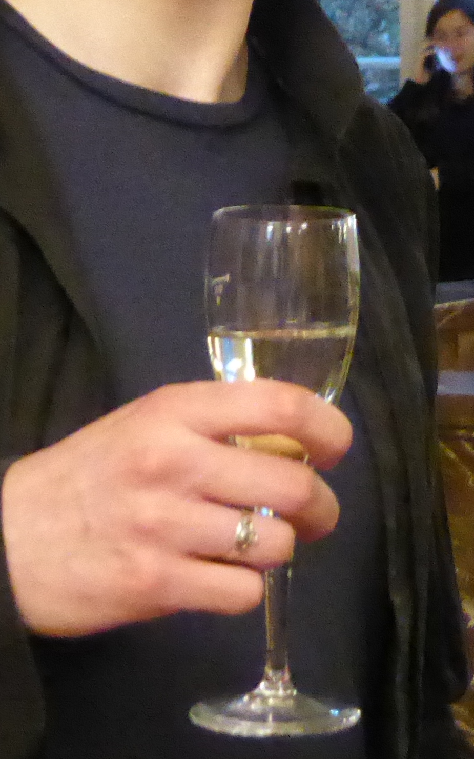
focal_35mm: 228
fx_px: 4712
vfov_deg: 9.2
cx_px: 543
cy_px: 70
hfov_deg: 5.7
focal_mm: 11
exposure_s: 1/15
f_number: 4.8
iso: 1600
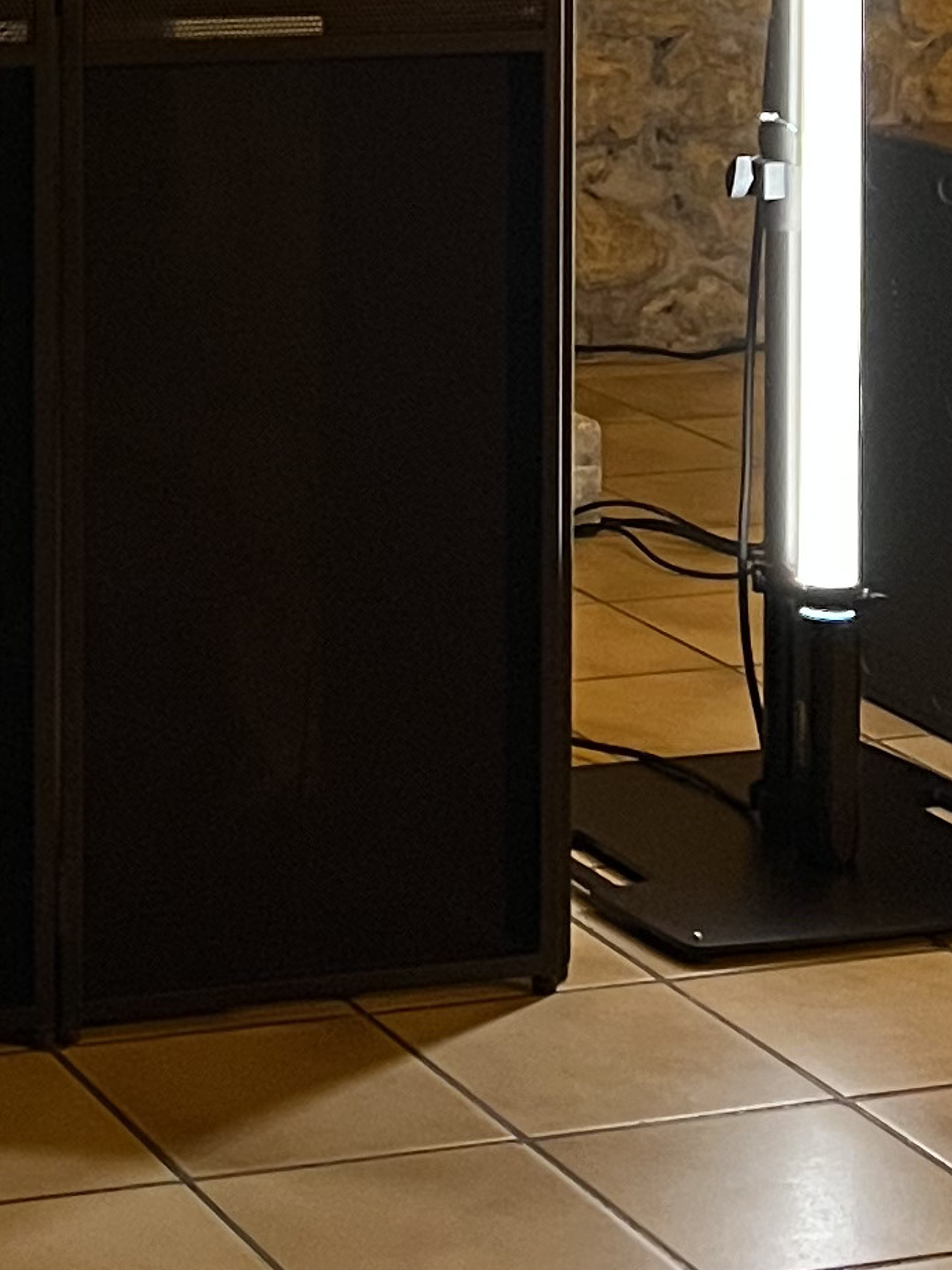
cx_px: -309
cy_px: -313
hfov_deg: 12.7
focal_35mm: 113
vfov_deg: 16.6
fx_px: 4144
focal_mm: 5.7
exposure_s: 1/35
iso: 640
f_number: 1.5
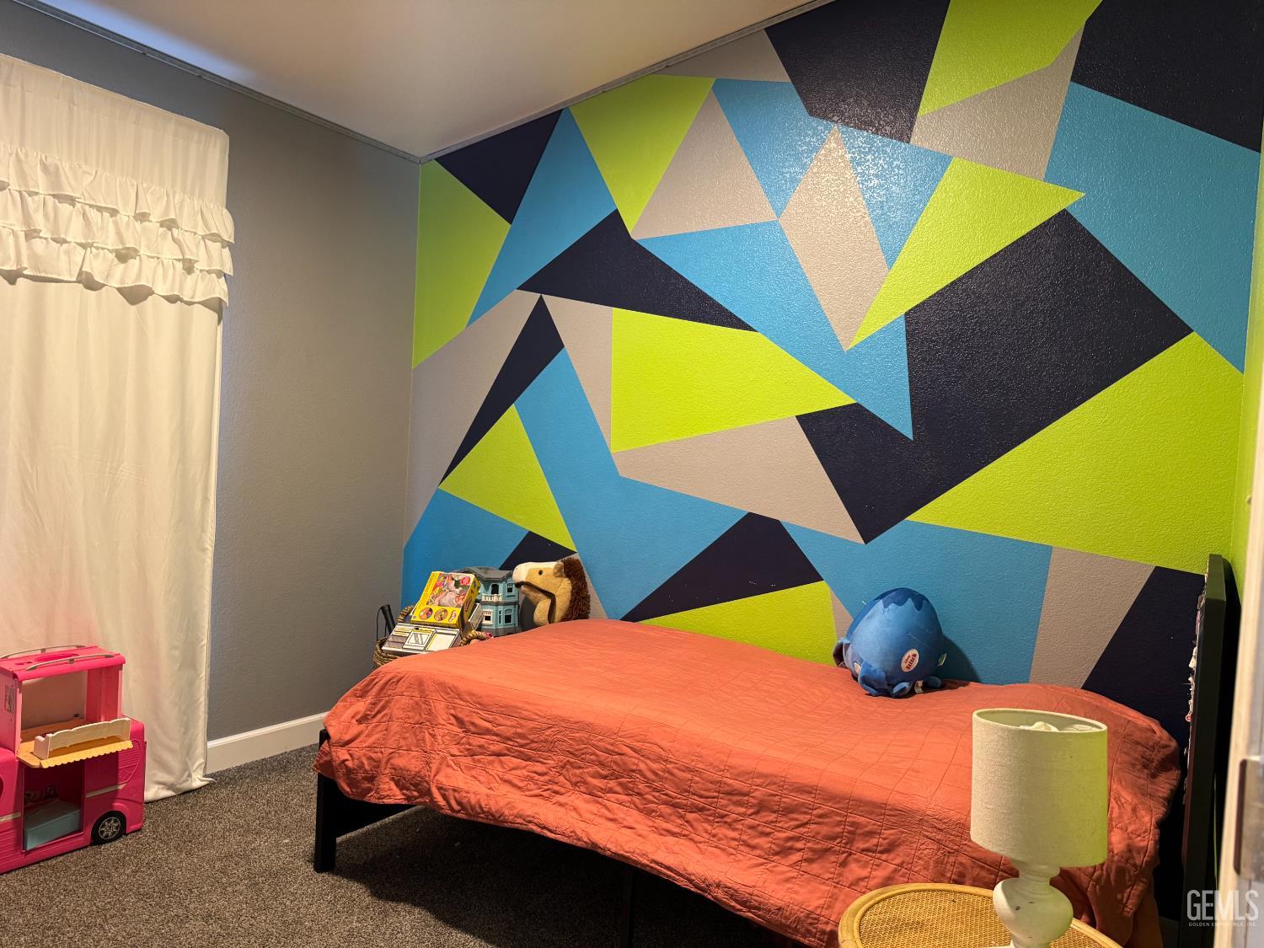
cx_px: 632
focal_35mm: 24
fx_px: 876
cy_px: 474
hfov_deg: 71.6
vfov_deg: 56.8
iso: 320
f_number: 1.78
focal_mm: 6.76
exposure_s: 1/60
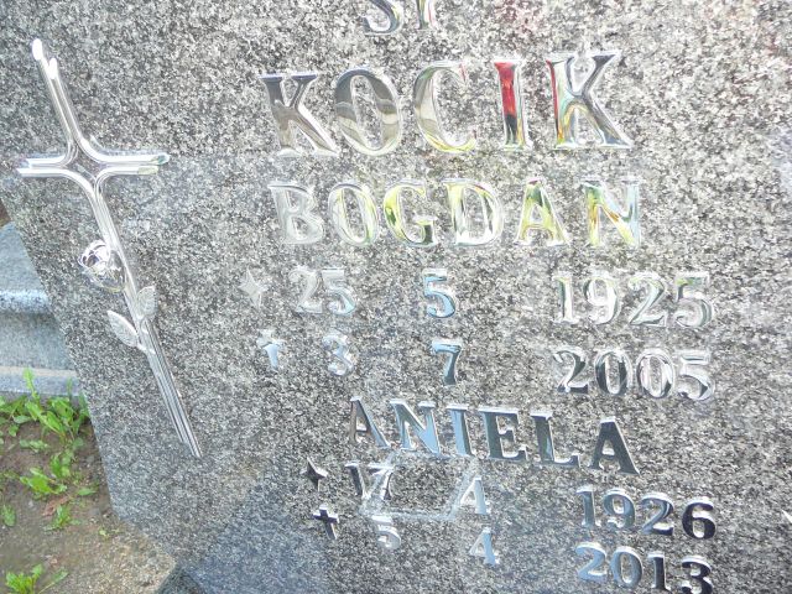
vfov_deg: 35.1
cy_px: 297
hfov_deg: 45.8
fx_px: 938
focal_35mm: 41
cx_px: 396
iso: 160
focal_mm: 6.1
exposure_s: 1/30
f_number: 3.1
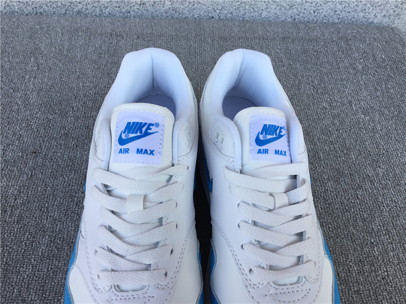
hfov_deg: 58.4
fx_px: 364
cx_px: 203
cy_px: 152
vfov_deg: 45.4
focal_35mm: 31
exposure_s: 1/227
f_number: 2.4
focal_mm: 3.3
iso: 25
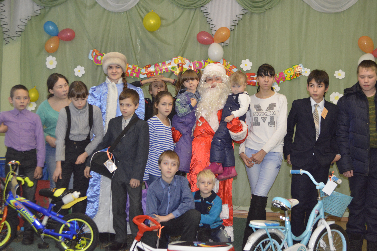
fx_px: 534
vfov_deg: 26.4
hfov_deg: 38.9
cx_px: 188
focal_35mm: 51
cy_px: 126
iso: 1600
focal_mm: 34
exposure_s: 1/60
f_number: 5
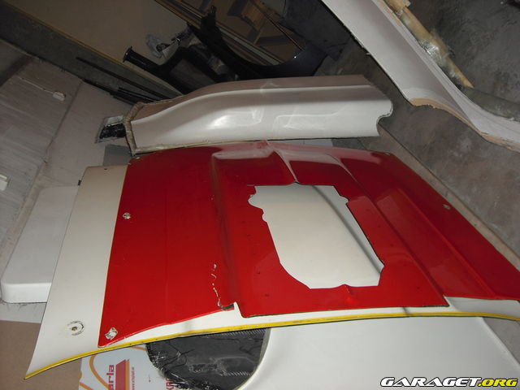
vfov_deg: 38.7
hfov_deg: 50.1
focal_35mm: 37
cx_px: 260
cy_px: 195
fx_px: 556
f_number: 2.7
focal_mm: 6.2
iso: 100
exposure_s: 1/60
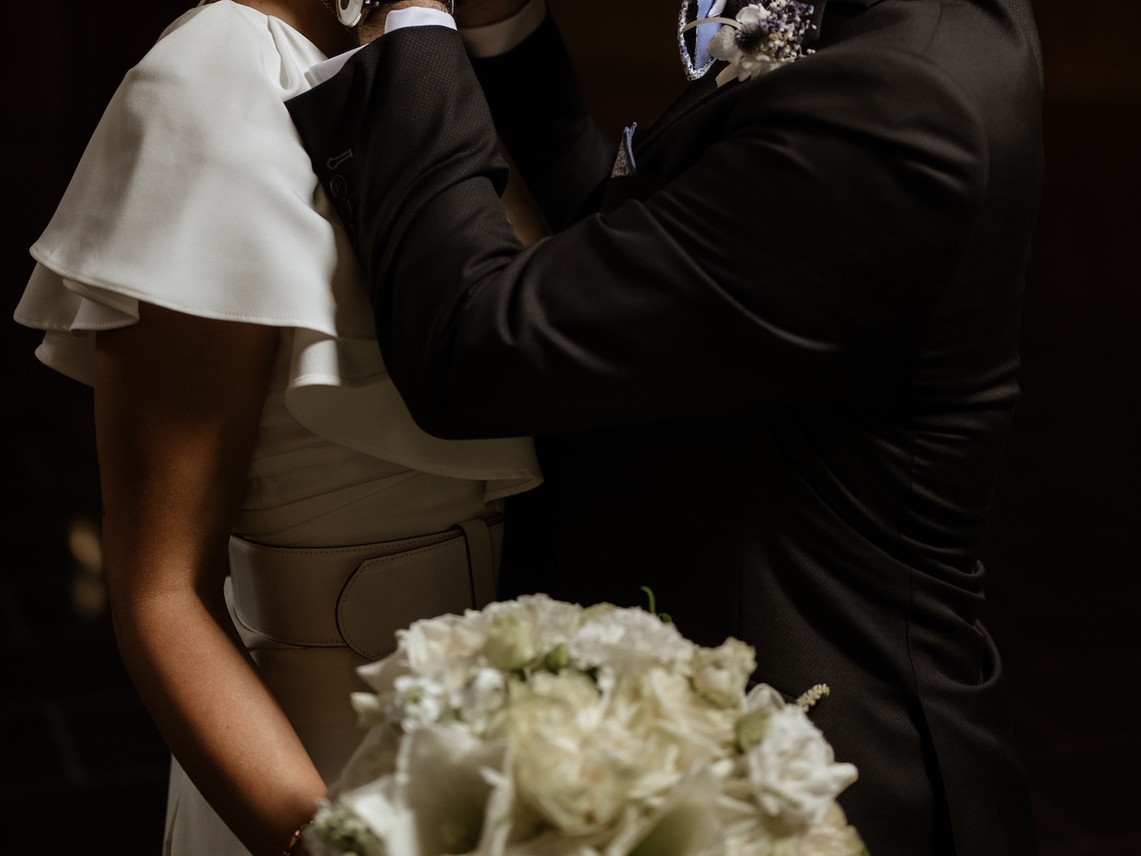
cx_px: 574
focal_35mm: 73
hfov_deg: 26.7
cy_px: 163
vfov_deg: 19.9
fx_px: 2406
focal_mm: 50
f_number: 2
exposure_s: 1/800
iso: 800
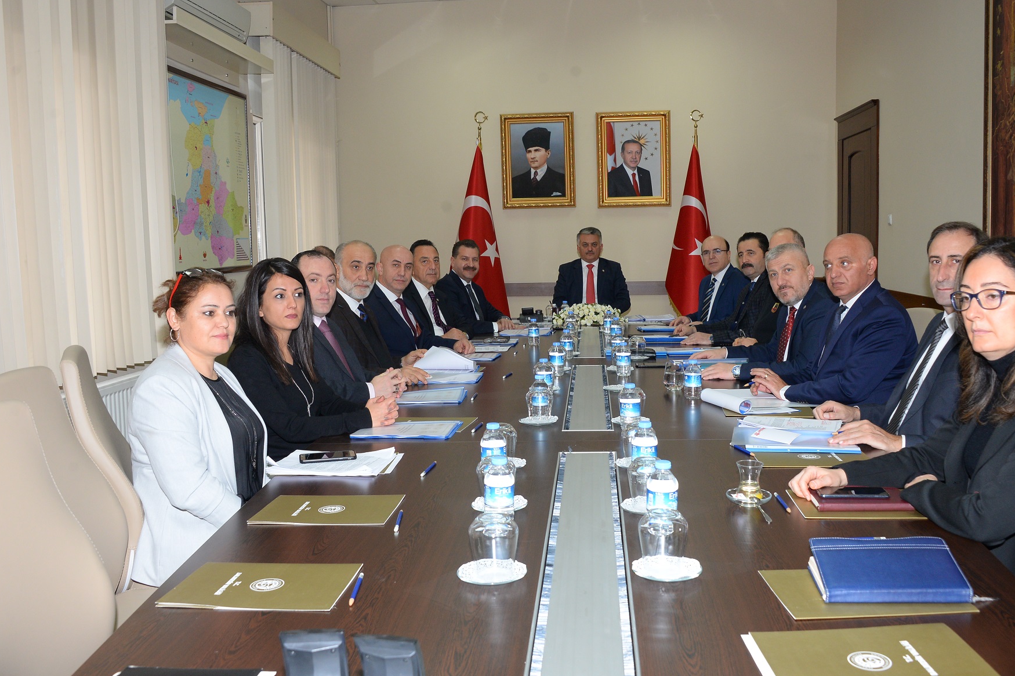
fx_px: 902
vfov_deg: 41.1
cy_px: 348
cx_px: 534
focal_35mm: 32
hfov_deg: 58.7
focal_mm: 28
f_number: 8
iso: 1250
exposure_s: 1/60
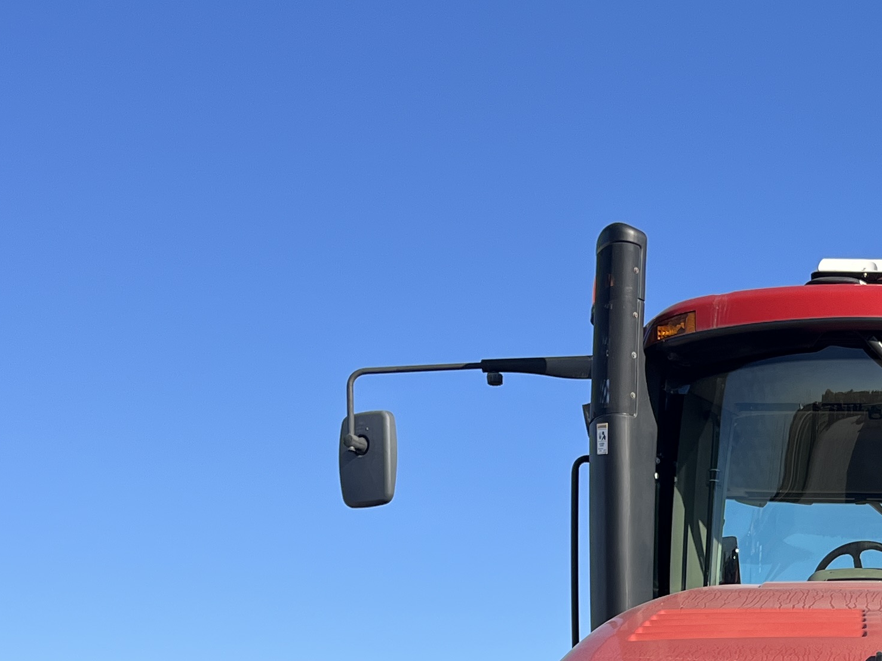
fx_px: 1809
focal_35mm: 71
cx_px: 871
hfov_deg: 26.1
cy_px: 893
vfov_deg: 19.0
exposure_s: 1/2410
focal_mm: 5.1
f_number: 1.6
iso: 50
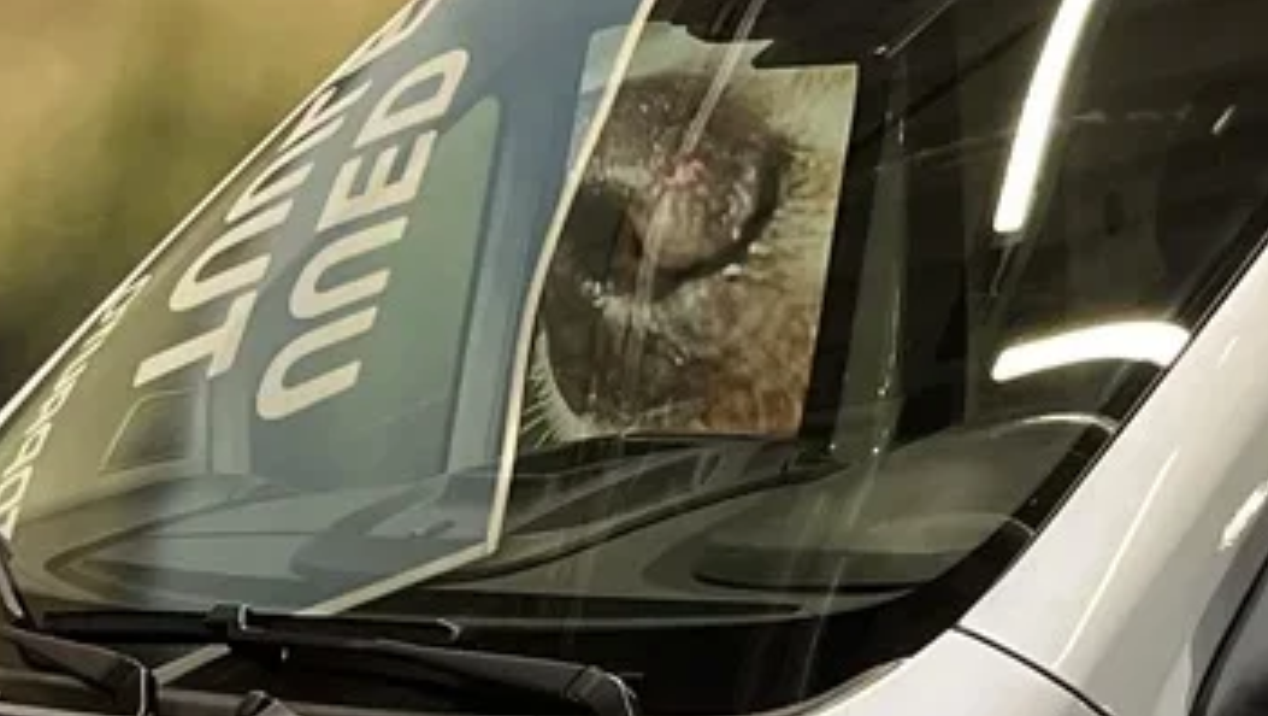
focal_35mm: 129
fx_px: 4340
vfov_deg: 9.3
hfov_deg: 16.0
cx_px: 1528
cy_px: 832
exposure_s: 1/120
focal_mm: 5.1
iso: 125
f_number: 1.6
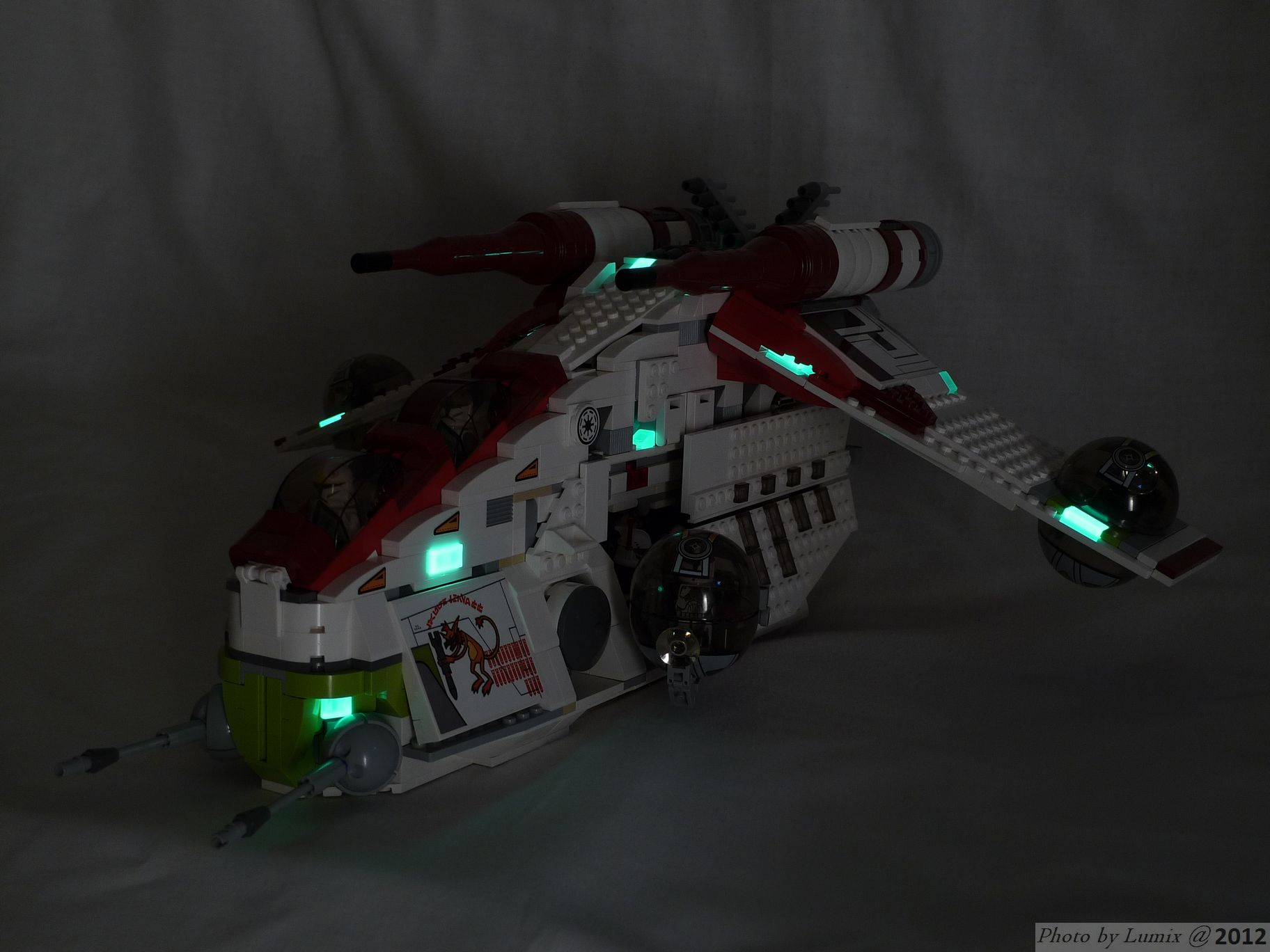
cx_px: 635
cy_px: 476
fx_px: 1908
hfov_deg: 36.8
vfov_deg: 28.0
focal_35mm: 52
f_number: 2.8
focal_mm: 11.1
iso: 80
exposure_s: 6
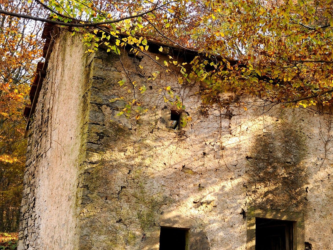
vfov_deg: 27.8
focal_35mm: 52
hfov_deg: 36.1
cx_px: 246
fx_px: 500
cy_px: 176
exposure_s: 1/1.3
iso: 200
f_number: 7.1
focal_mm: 20
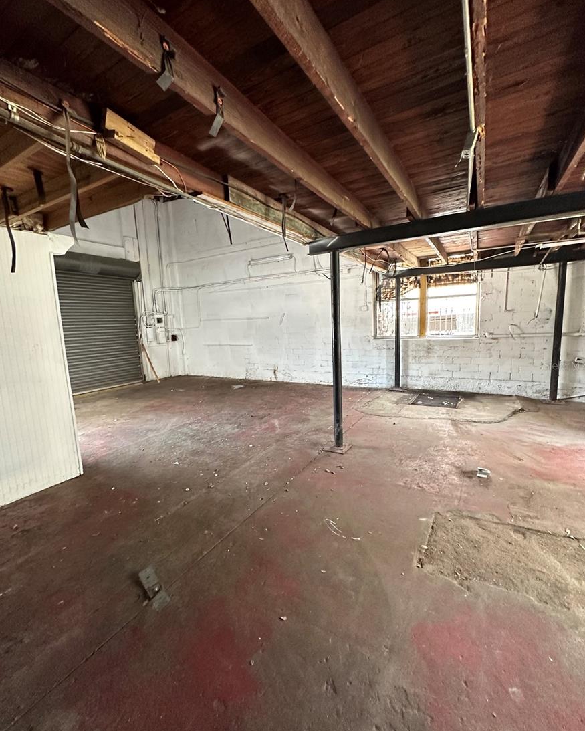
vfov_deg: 96.8
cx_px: 290
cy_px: 365
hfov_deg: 84.1
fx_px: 324
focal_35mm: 15
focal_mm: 2.22
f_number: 2.2
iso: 400
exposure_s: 1/60
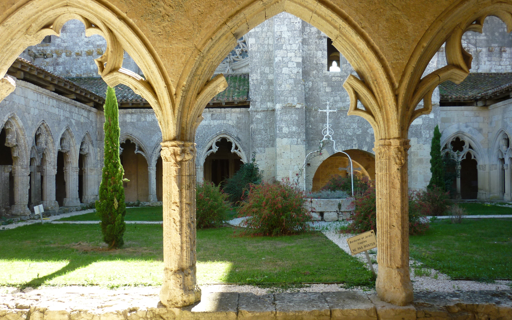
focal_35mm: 36
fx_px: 502
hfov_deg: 54.0
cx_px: 252
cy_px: 162
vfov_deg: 35.3
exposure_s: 1/125
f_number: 2.8
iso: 80
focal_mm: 5.5
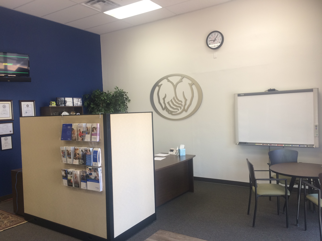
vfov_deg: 48.2
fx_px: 270
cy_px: 120
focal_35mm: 29
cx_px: 161
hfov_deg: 61.7
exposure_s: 1/30
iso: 40
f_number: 2.2
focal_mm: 4.15
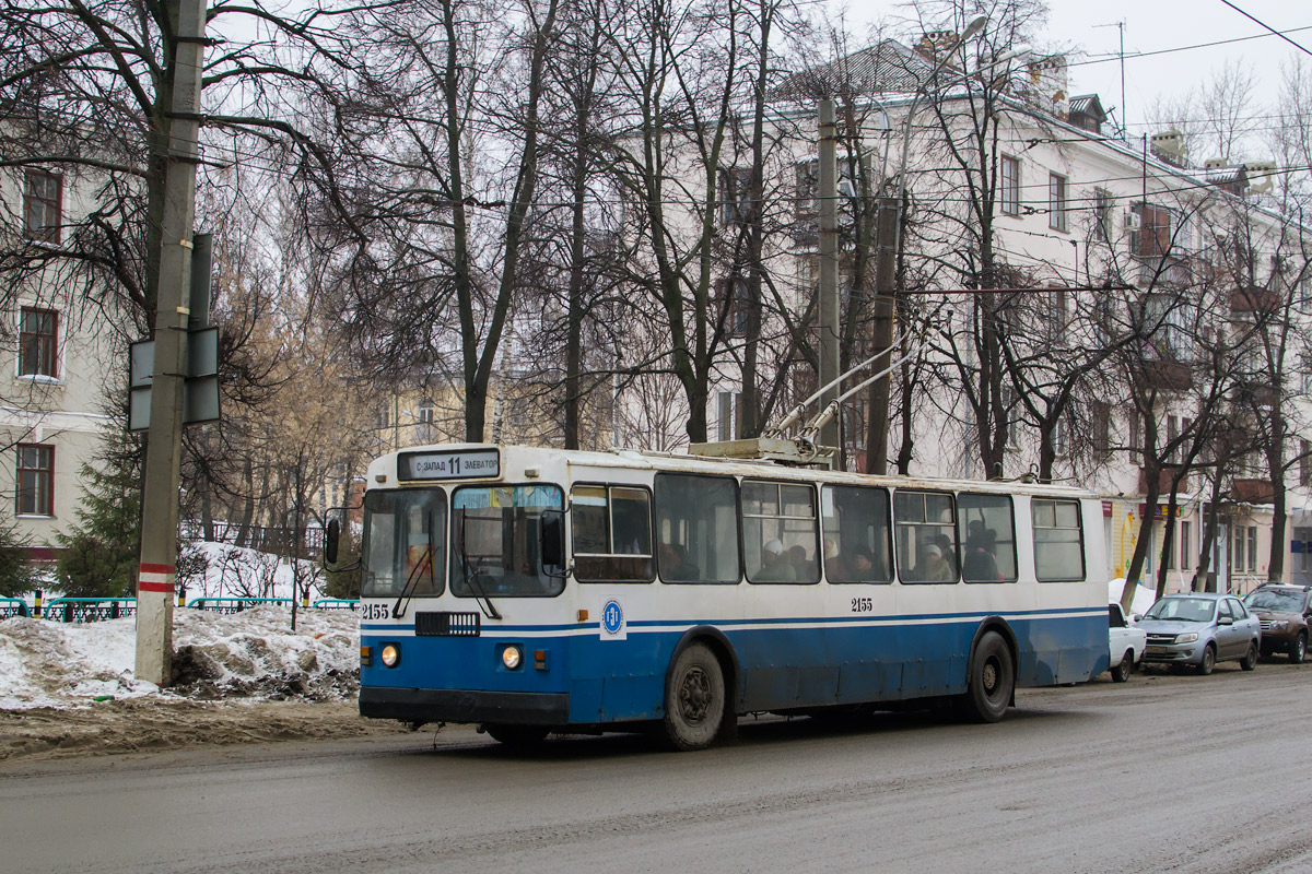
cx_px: 656
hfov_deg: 37.9
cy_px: 437
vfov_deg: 25.8
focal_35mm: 52
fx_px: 1913
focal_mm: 35
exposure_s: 1/640
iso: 800
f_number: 5.6
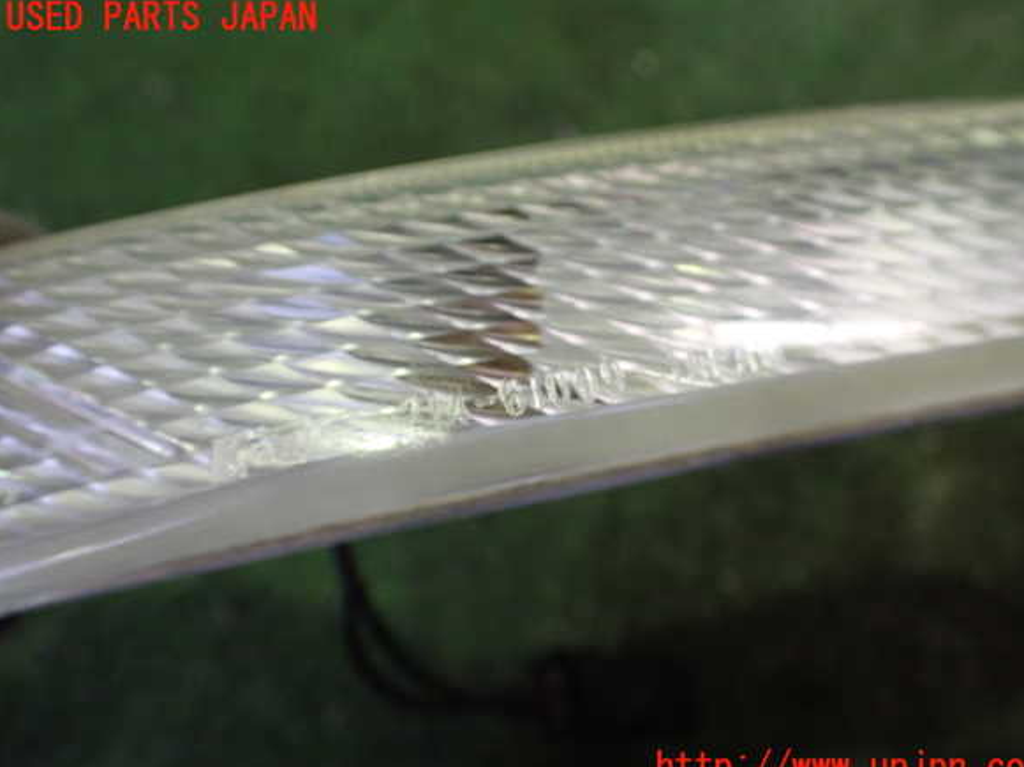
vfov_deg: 45.4
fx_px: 916
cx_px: 525
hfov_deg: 58.4
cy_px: 393
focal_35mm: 31
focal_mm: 5.4
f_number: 2.3
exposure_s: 1/80
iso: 800
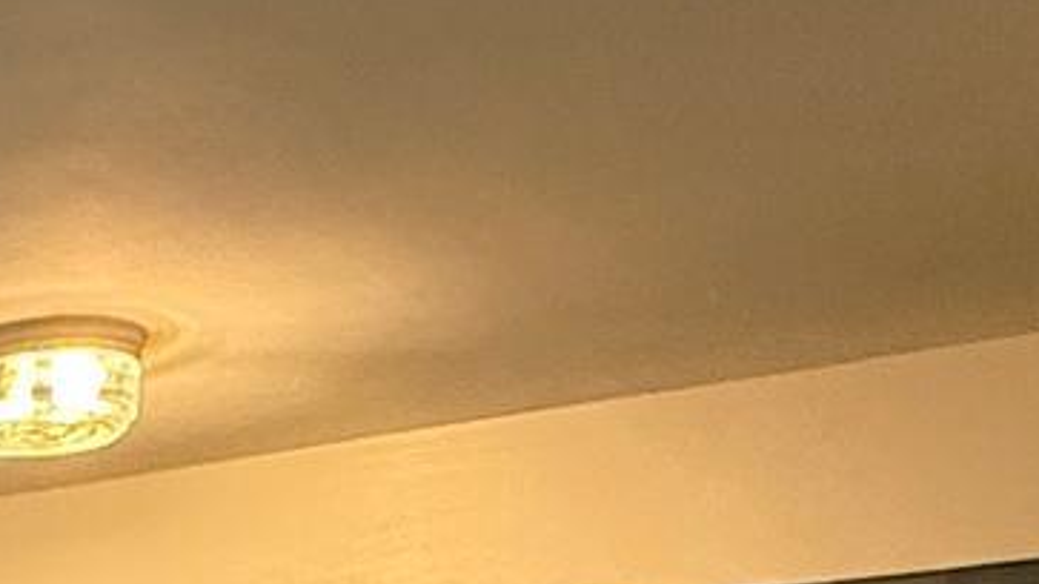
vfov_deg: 11.3
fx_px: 2369
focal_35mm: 86
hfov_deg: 18.8
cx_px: -850
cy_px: 1477
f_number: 2.2
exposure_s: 1/60
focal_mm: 2.22
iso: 400
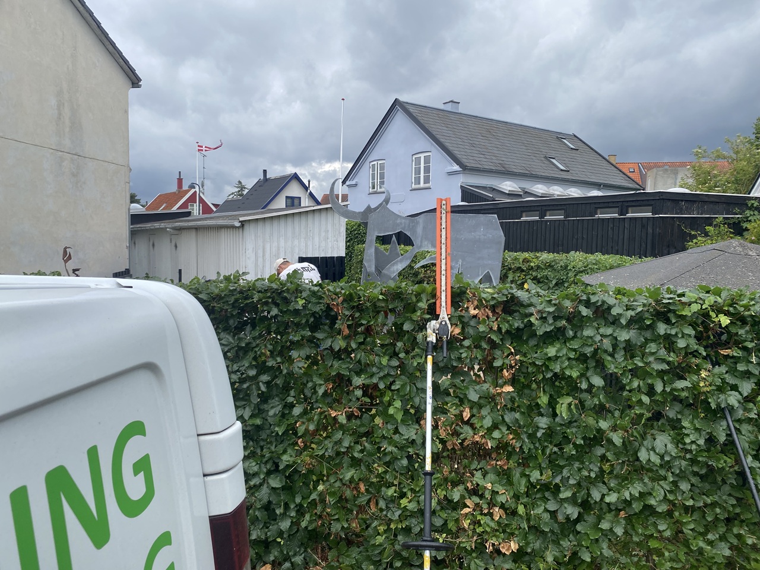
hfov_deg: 67.3
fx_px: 571
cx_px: 380
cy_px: 285
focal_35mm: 26
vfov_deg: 53.1
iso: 32
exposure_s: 1/778
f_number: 1.8
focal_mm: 4.25
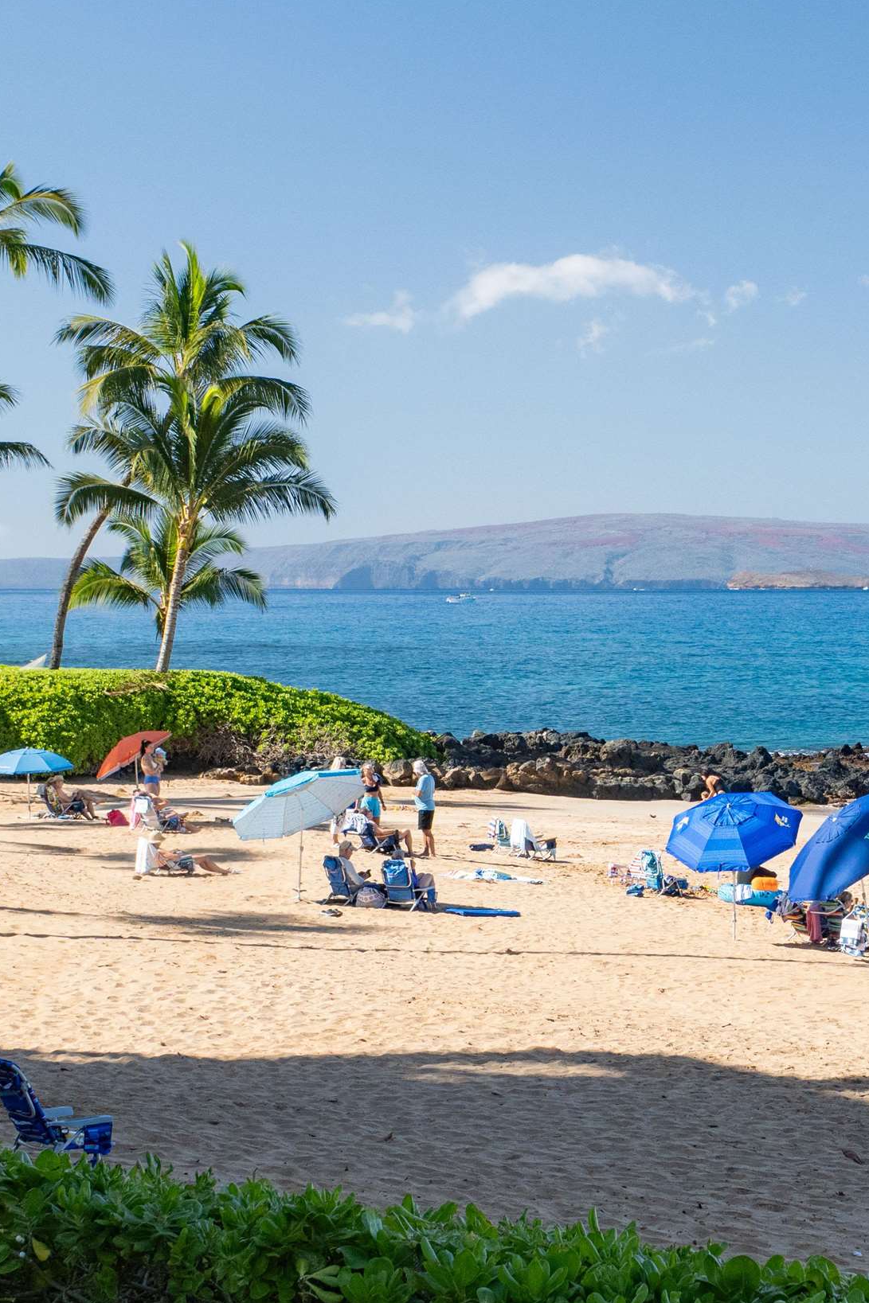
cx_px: 719
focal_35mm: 78
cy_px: 682
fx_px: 2825
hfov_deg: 17.3
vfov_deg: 26.0
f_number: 8
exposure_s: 1/320
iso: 400
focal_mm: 20
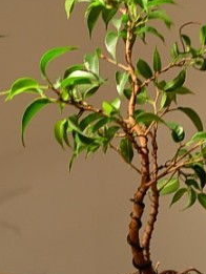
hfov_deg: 21.8
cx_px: 146
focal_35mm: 67
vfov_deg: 28.9
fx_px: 531
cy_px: 170
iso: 79
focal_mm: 6.3
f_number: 2.9
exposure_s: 1/6.3
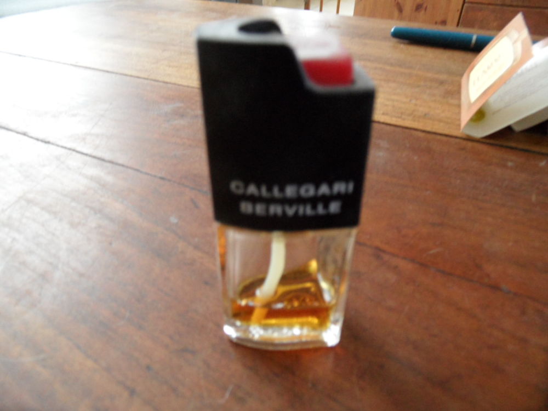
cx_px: 274
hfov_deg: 71.6
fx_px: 380
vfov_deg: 56.8
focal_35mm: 24
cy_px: 206
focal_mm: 3.9
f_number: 3.2
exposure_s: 1/10
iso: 400
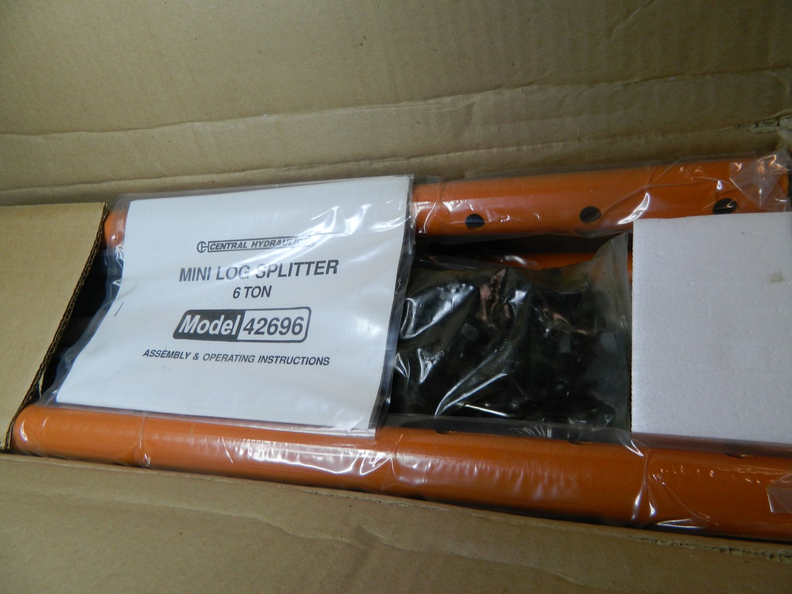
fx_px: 572
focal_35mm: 25
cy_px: 297
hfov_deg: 69.4
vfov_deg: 54.9
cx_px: 396
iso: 110
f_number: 3.1
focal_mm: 4.5
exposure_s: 1/30
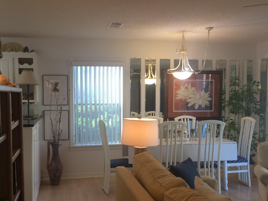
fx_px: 310
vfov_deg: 35.9
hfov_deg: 46.7
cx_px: 120
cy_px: 113
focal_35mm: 40
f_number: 2.2
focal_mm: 4.15
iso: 40
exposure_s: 1/30
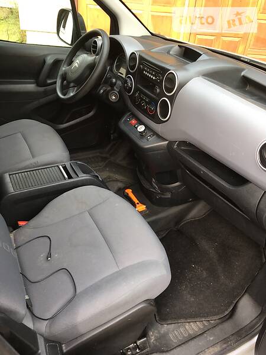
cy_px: 178
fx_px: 297
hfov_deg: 48.2
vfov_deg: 61.7
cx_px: 133
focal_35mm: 29
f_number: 2.2
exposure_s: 1/50
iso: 32
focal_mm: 4.2
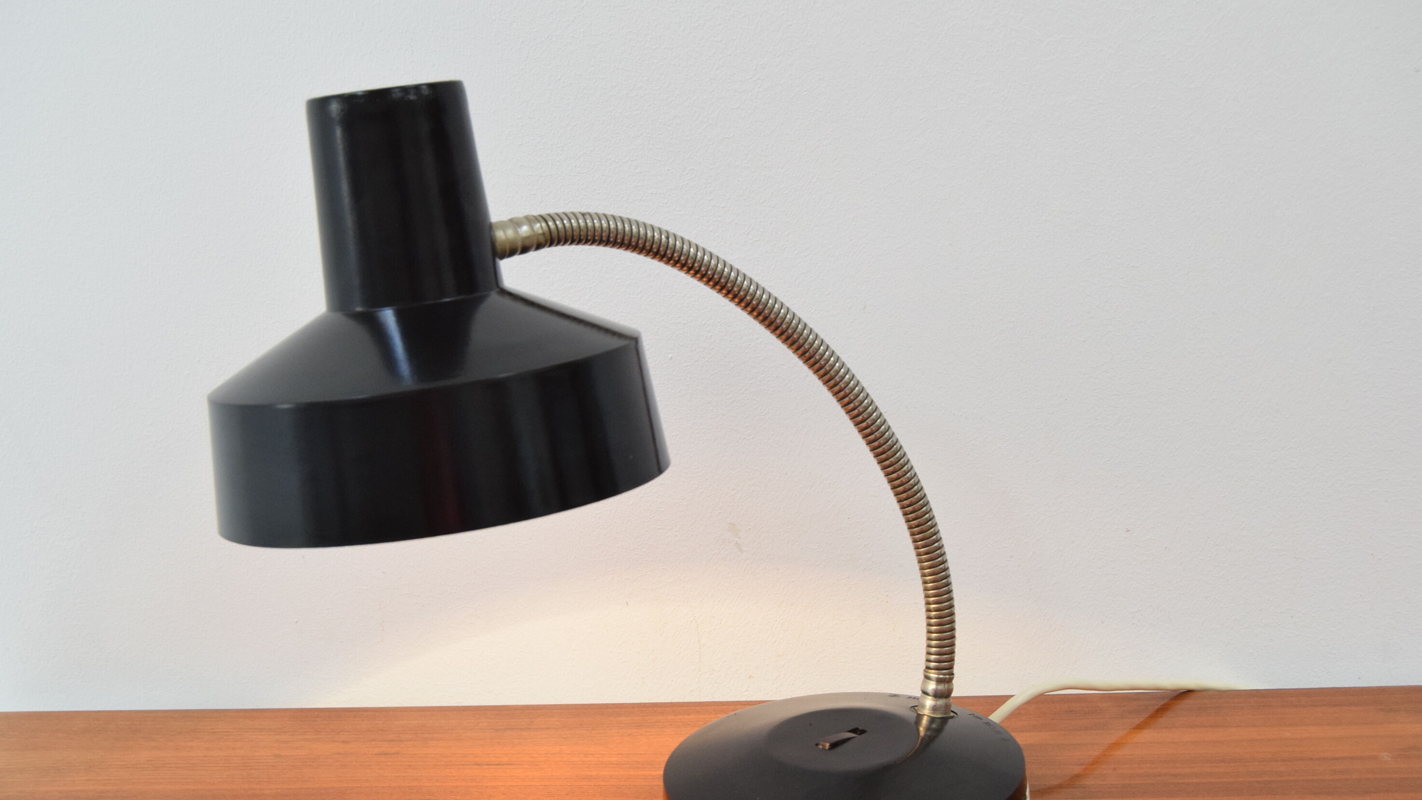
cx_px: 706
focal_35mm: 51
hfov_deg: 40.6
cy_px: 479
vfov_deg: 23.5
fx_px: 1923
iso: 1600
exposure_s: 1/160
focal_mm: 32
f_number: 6.3
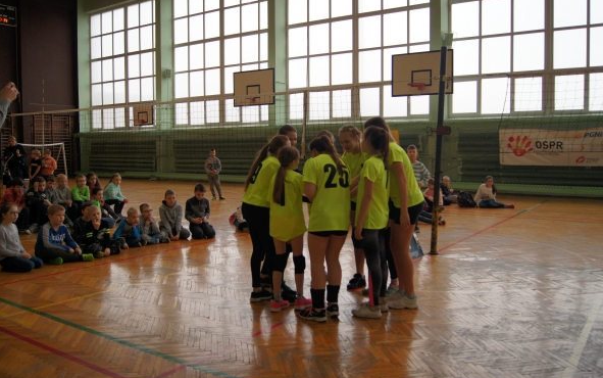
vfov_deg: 40.6
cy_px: 184
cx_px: 305
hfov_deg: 61.2
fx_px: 510
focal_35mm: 31
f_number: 3.5
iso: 250
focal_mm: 20
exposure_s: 1/125
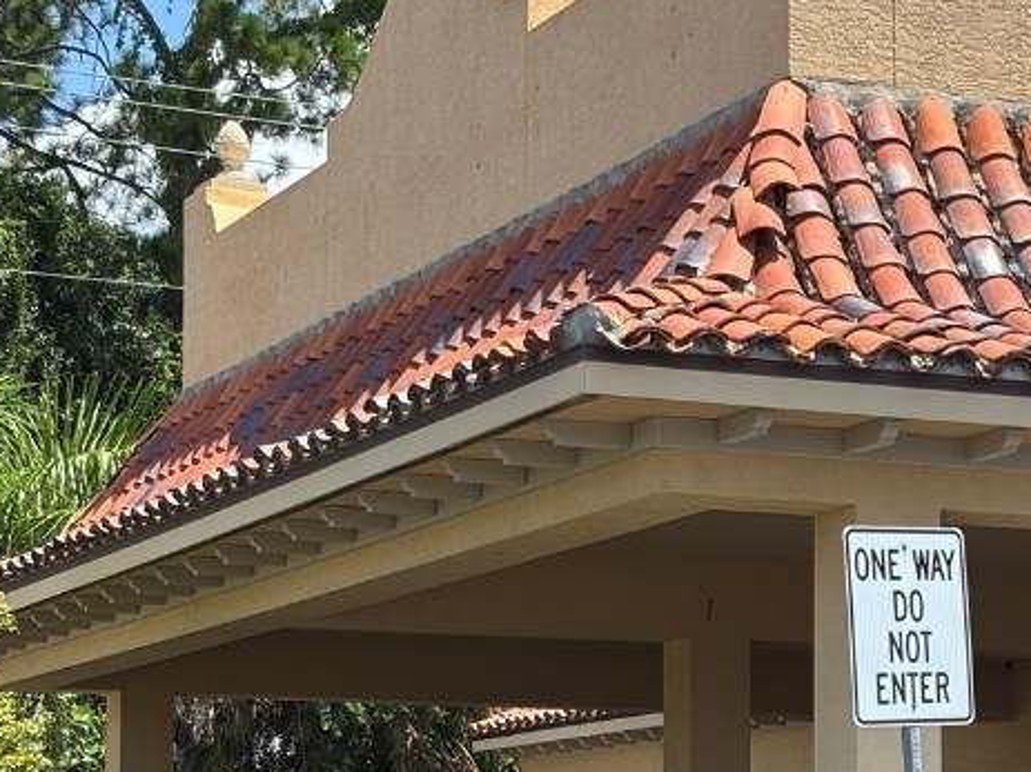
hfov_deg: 17.1
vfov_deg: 12.8
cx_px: 717
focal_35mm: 115
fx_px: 3424
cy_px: 621
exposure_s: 1/1458
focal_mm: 5.96
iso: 32
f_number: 1.6
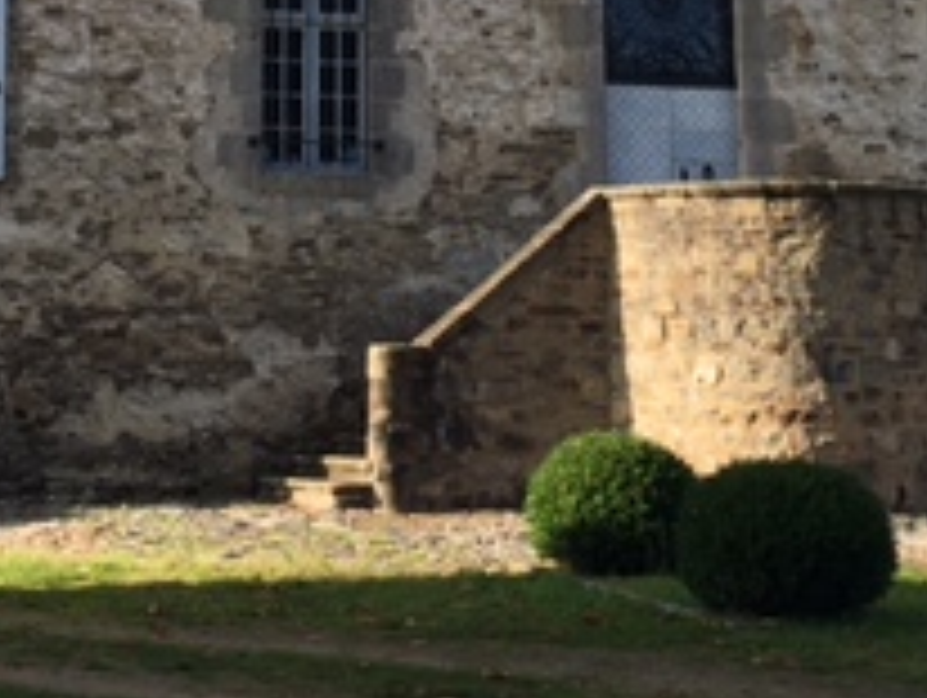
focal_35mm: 90
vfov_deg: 15.8
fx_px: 2413
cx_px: 441
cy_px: -140
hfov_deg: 21.7
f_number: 2.2
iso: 25
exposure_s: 1/699
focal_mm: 4.15
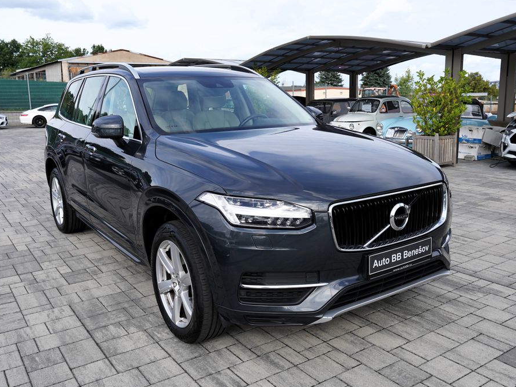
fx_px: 492
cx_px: 260
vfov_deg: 42.9
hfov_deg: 55.4
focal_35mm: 33
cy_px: 194
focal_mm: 30
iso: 100
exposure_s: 1/200
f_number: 7.1
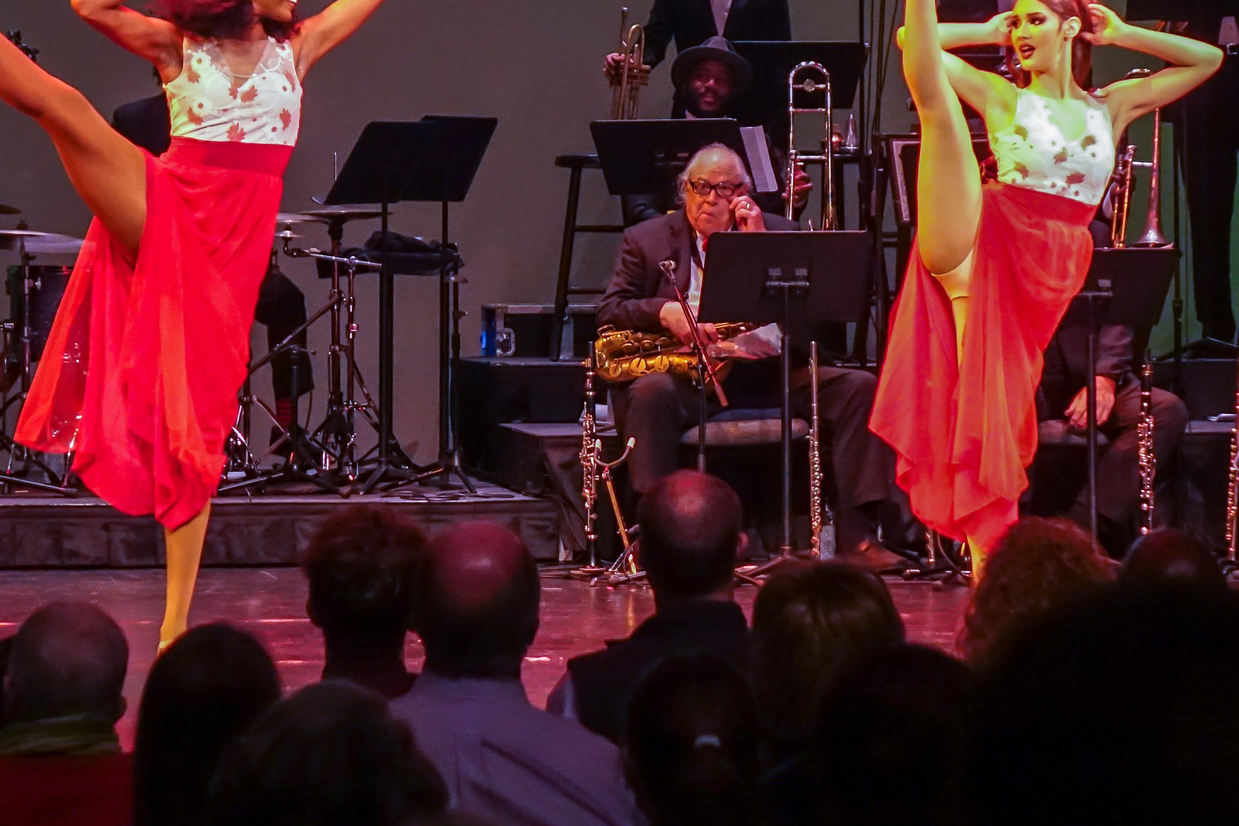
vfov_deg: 10.2
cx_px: 664
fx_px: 4612
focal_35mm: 134
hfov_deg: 15.3
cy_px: 220
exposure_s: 1/80
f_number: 2.8
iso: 1250
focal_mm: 26.18
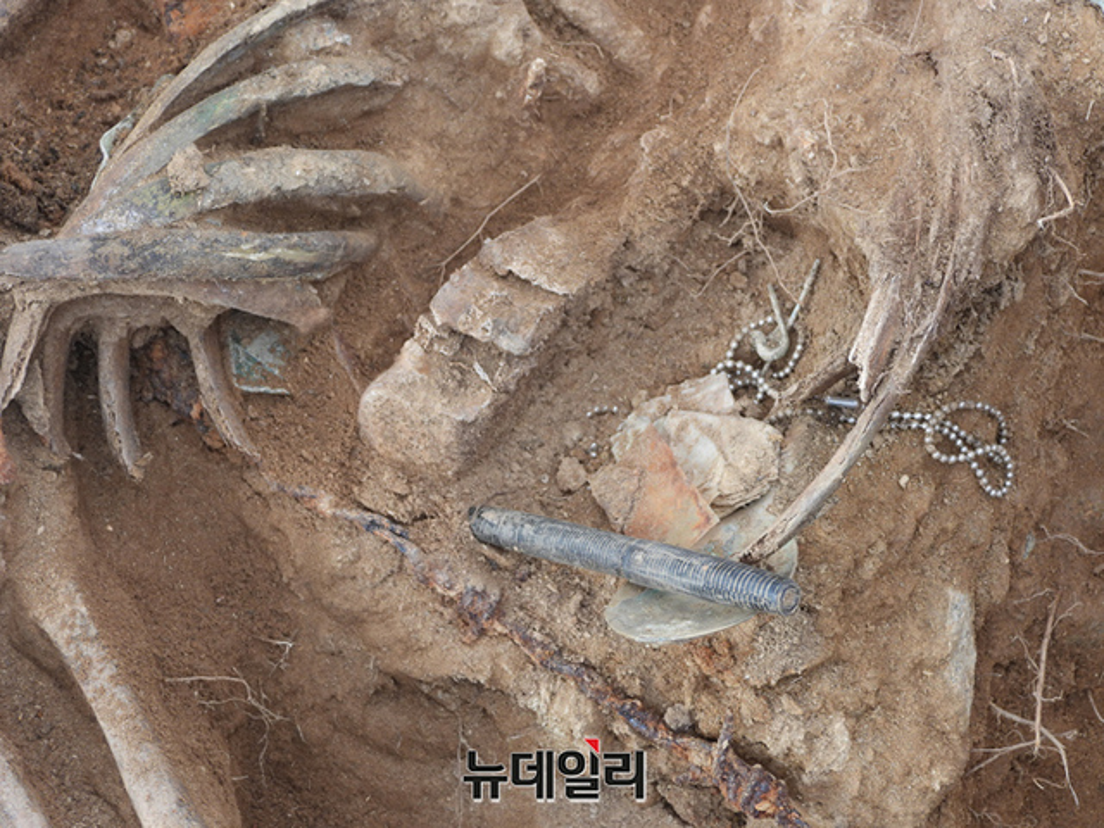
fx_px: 4624
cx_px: 552
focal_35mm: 145
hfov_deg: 13.6
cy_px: 414
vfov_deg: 10.2
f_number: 4
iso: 110
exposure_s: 1/60
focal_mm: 26.1
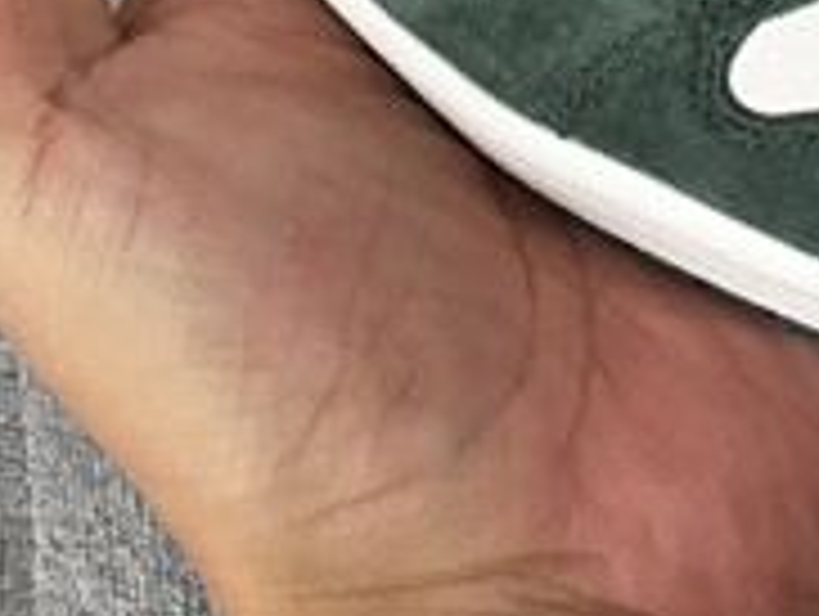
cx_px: 504
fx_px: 3625
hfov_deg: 12.9
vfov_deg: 9.1
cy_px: -641
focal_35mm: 153
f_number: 2.4
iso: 25
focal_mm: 3.3
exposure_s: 1/100
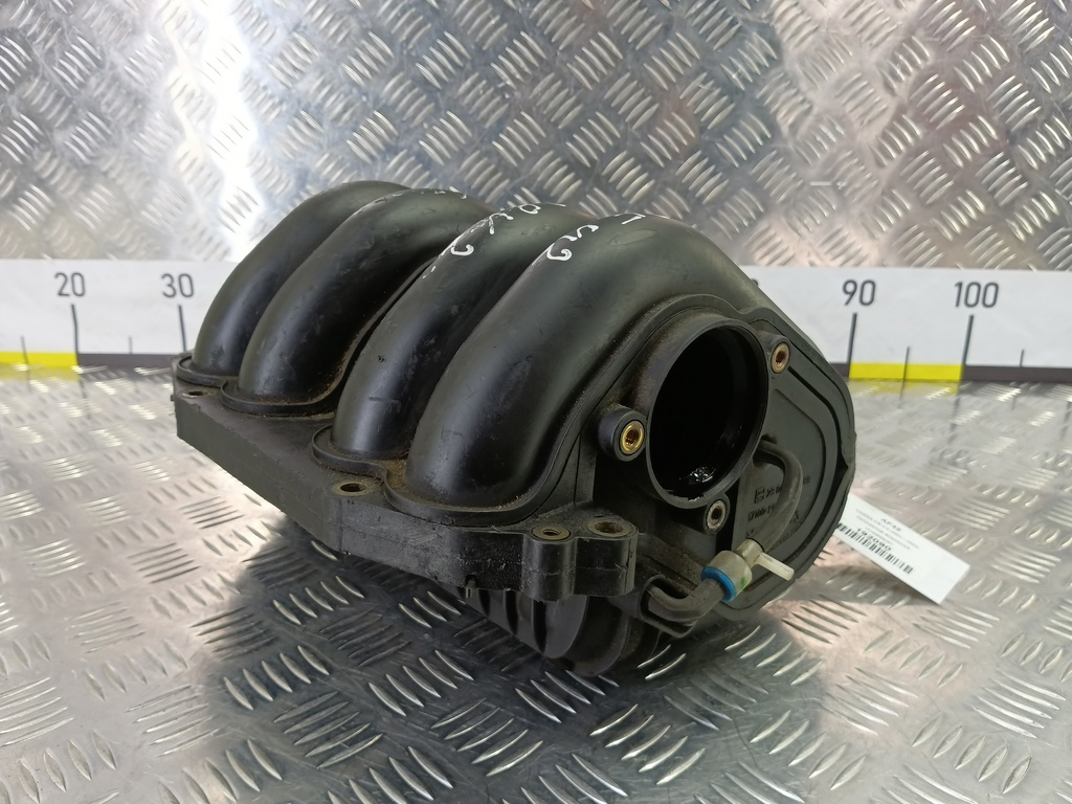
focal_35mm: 23
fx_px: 712
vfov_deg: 58.9
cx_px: 536
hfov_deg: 73.9
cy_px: 402
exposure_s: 1/50
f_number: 1.6
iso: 186
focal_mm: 4.11
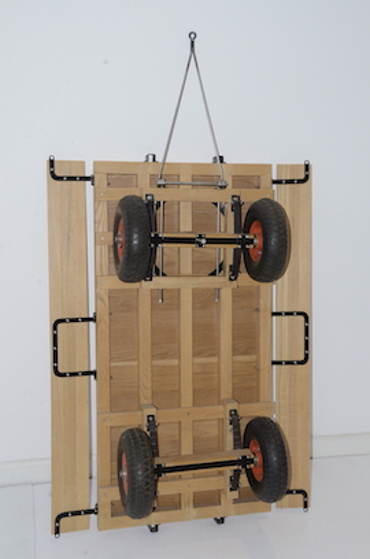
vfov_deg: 41.2
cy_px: 280
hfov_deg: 27.9
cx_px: 185
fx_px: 744
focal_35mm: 48
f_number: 14
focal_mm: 32
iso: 800
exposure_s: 1/60
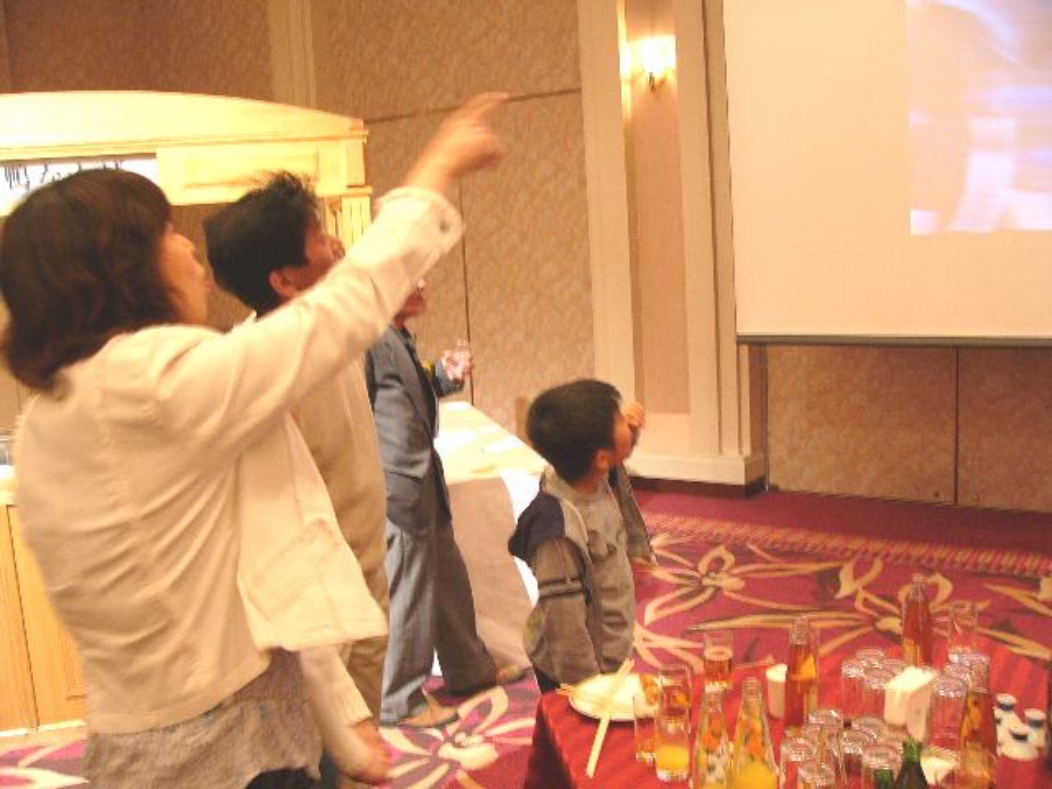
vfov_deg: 39.7
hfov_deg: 51.4
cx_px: 526
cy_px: 394
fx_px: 1094
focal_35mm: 36
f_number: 2.8
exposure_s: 1/6
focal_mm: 6
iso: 100
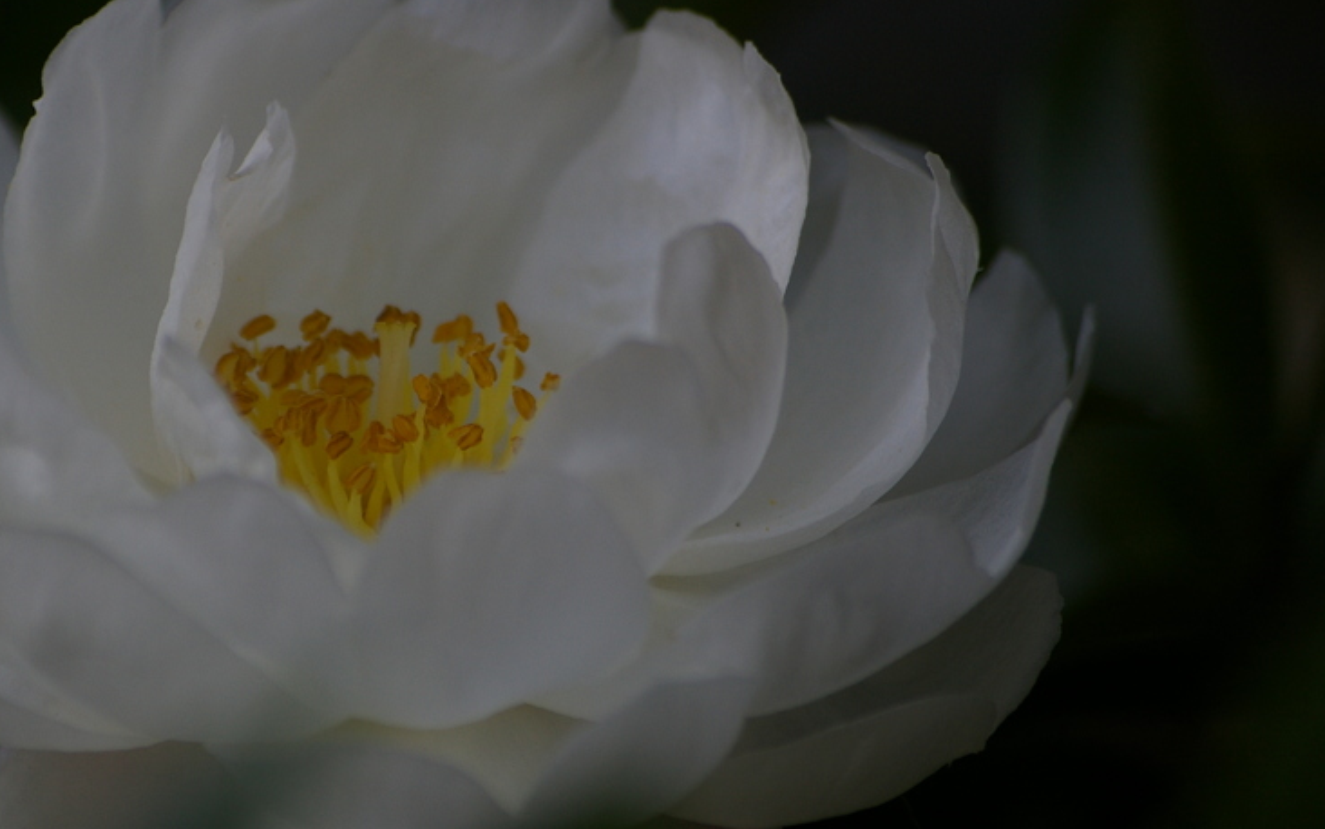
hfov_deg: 4.9
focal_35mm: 427
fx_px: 15424
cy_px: 402
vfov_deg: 3.1
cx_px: 411
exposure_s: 1/250
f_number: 5.6
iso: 200
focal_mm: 200
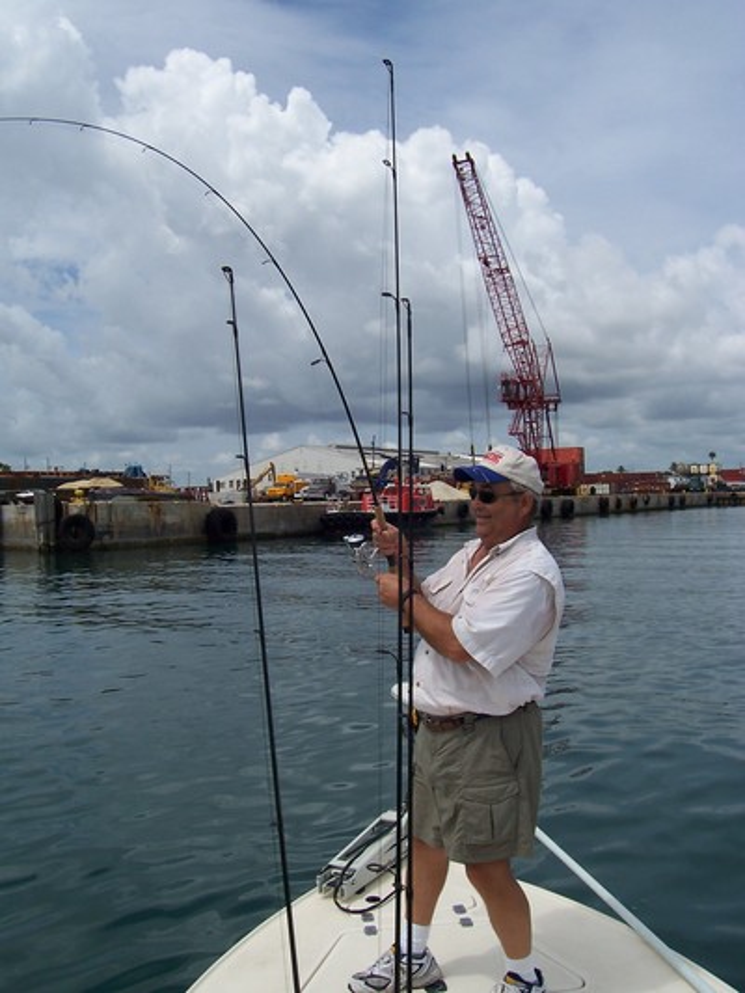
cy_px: 496
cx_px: 372
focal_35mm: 34
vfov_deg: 53.9
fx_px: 975
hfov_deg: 41.8
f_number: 5.6
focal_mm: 5.6
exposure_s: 1/1000
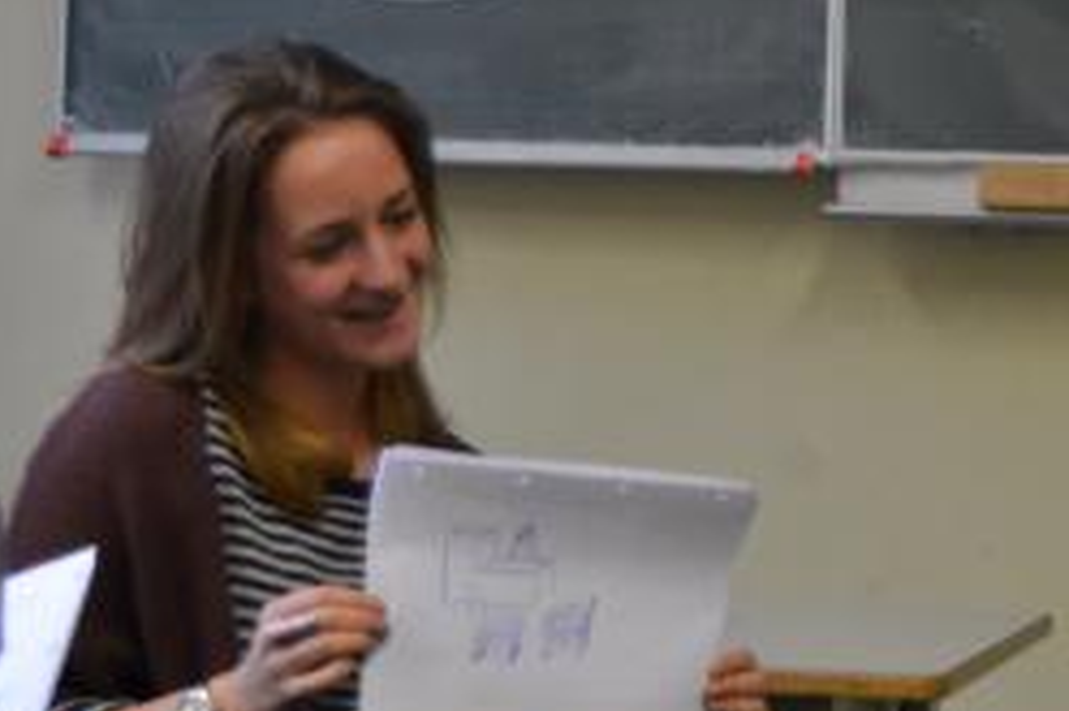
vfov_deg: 11.4
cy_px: 218
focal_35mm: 120
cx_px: 1168
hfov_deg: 16.6
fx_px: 3561
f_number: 4.5
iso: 720
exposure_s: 1/60
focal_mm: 32
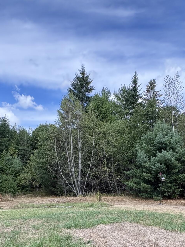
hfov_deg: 42.6
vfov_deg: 53.0
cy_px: 184
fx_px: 235
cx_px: 116
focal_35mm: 33
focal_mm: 2.22
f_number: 2.2
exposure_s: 1/512
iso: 64
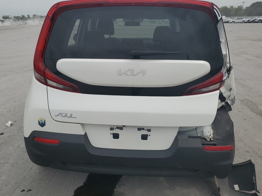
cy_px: 84
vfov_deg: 46.6
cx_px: 123
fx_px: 227
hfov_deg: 59.9
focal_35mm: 30
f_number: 1.5
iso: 50
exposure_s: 1/5000
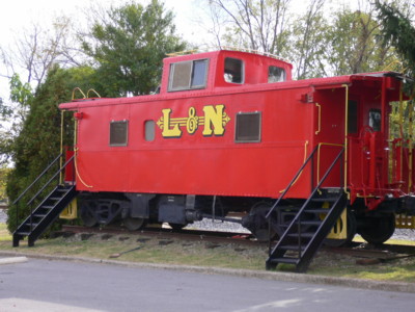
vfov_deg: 22.3
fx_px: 791
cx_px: 208
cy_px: 156
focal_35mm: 66
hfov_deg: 29.4
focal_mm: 11
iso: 80
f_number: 4
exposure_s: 1/160
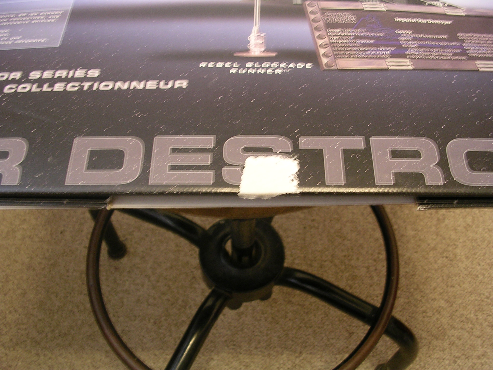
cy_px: 185
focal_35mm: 38
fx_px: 541
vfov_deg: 37.7
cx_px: 246
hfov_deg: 49.0
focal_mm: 5.8
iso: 54
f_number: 2.8
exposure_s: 1/5.6
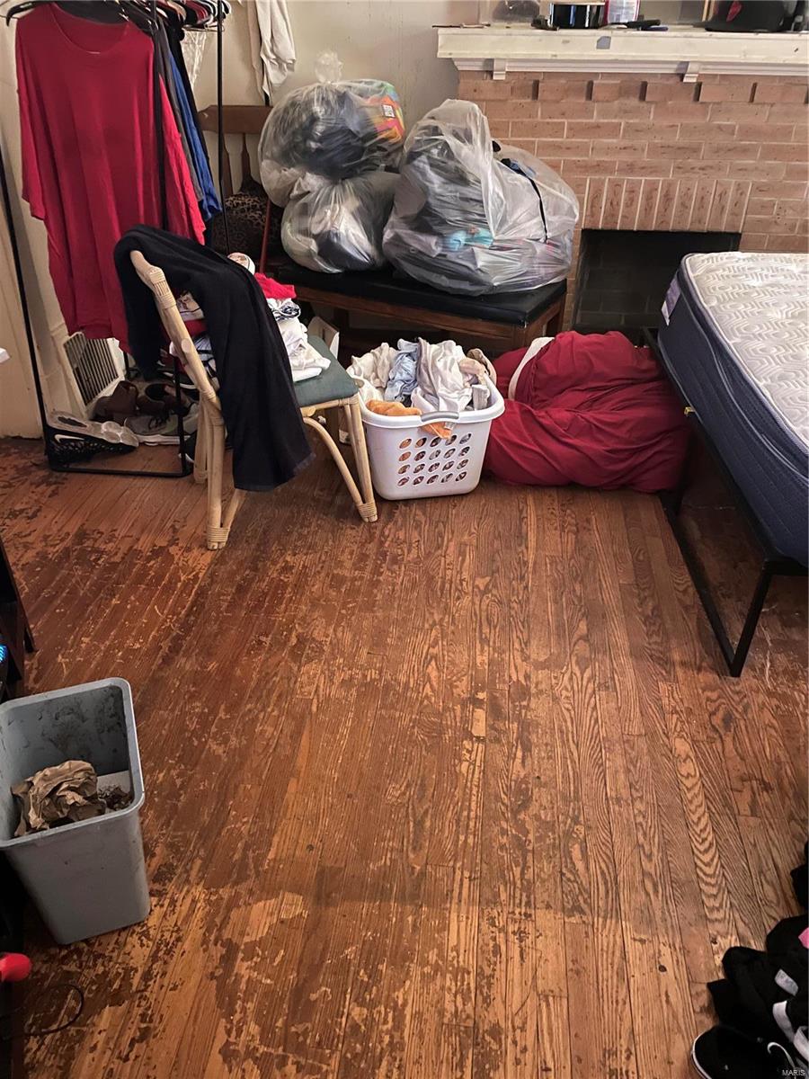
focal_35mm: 26
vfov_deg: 67.3
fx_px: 810
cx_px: 404
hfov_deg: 53.1
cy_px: 540
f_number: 1.6
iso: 500
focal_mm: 4.2
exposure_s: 1/7
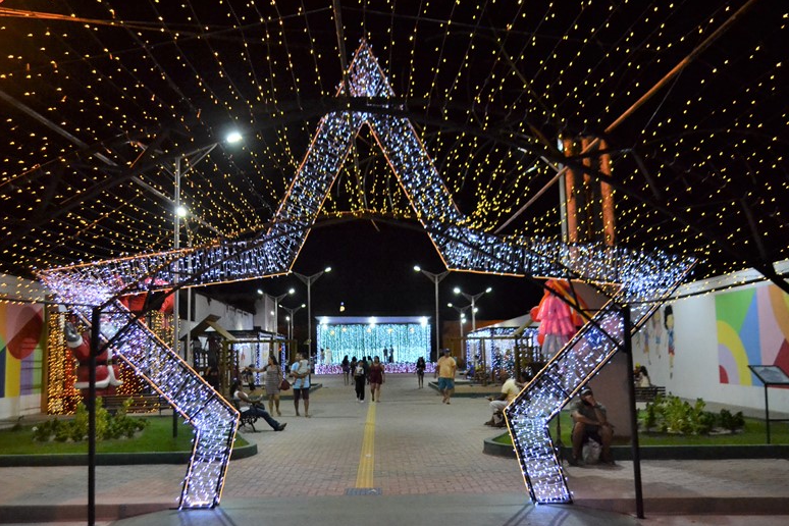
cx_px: 389
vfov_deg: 42.3
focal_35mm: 31
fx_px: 679
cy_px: 270
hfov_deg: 60.3
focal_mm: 20
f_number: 3.8
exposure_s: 1/250
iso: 3200
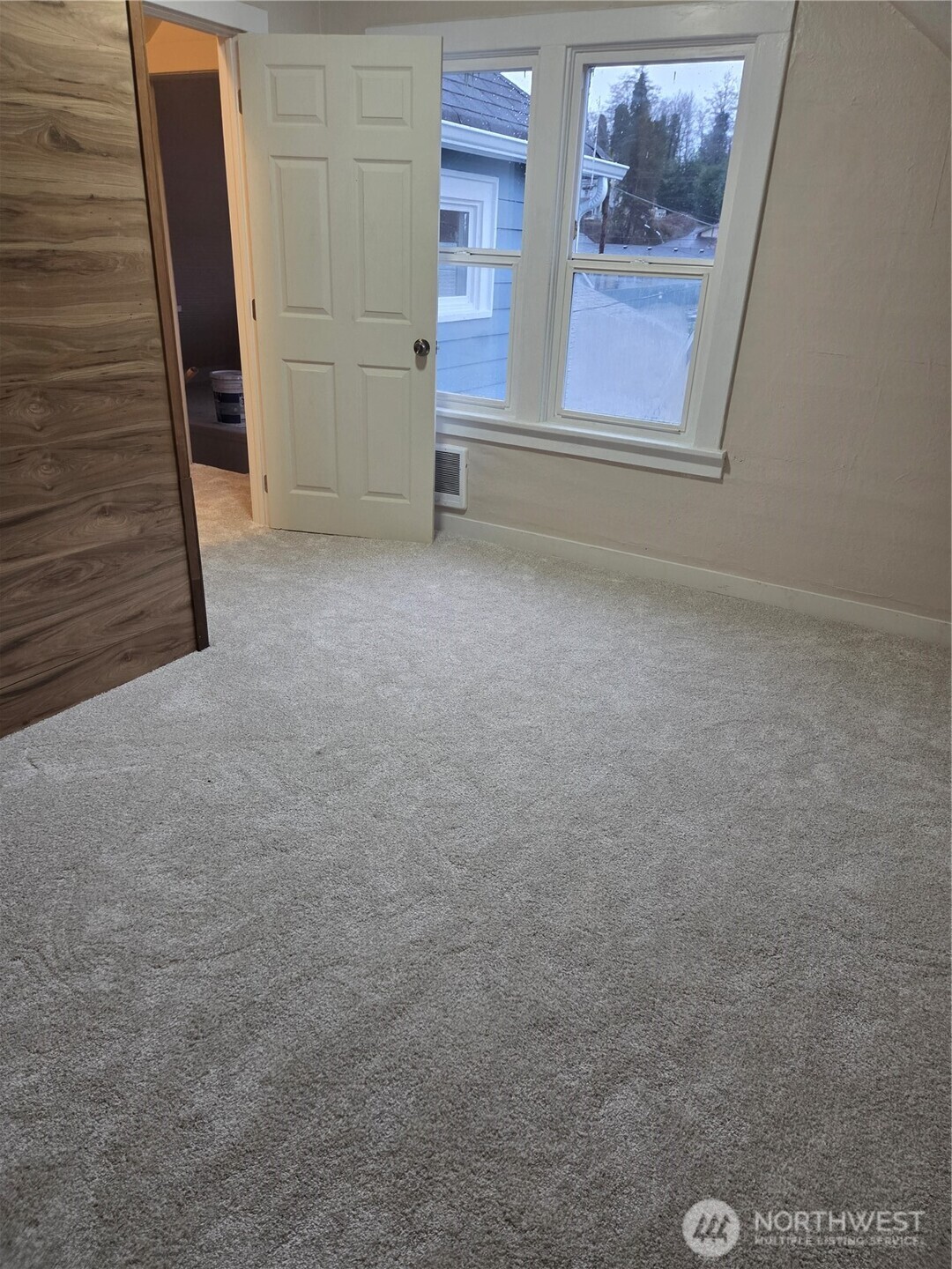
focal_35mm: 23
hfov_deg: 58.9
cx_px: 476
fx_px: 843
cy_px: 634
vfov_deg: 73.9
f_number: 1.8
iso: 400
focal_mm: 5.4
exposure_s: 1/120
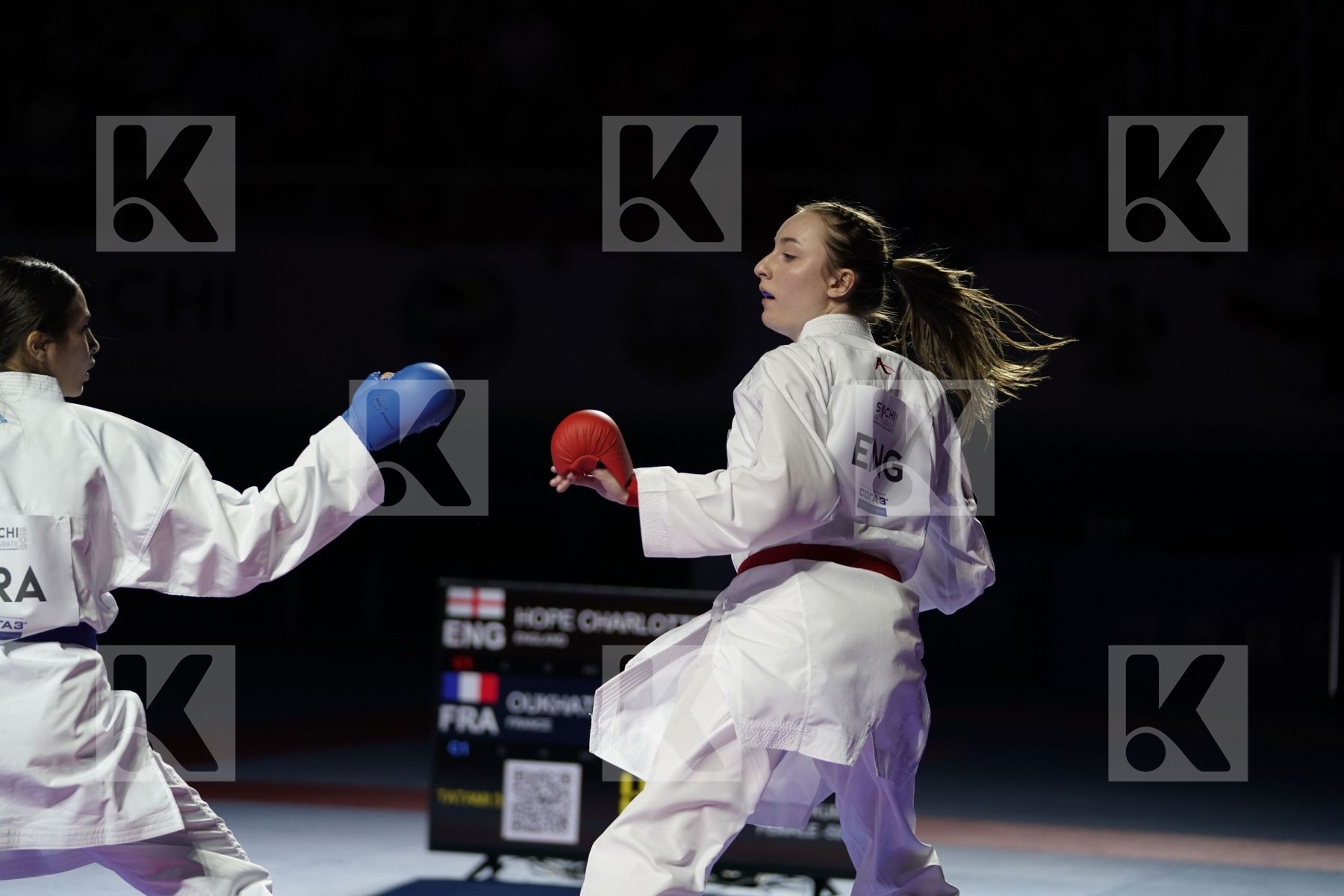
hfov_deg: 15.9
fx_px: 4816
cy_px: 448
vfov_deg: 10.6
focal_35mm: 129
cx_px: 672
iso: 1250
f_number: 2.8
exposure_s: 1/1000
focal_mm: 129
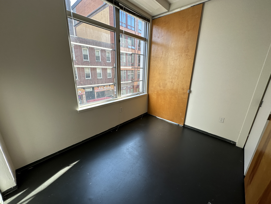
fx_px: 110
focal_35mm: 14
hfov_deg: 102.1
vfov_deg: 85.7
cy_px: 102
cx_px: 136
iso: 50
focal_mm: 2.22
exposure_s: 1/99
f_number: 2.2
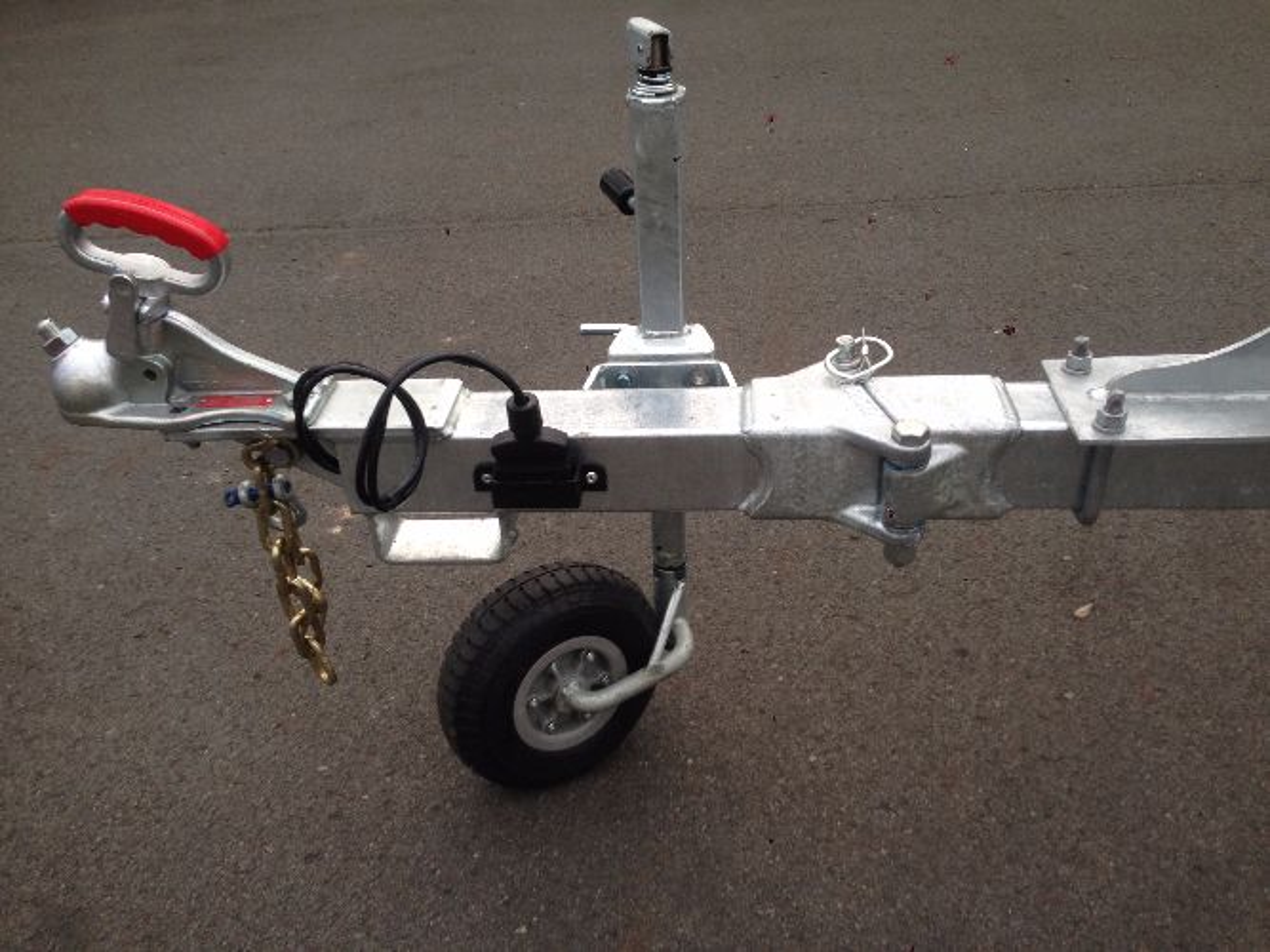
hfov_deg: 55.4
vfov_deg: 42.9
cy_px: 476
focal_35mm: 33
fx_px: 1210
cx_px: 635
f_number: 2.4
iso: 50
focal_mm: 4.12
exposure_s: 1/40
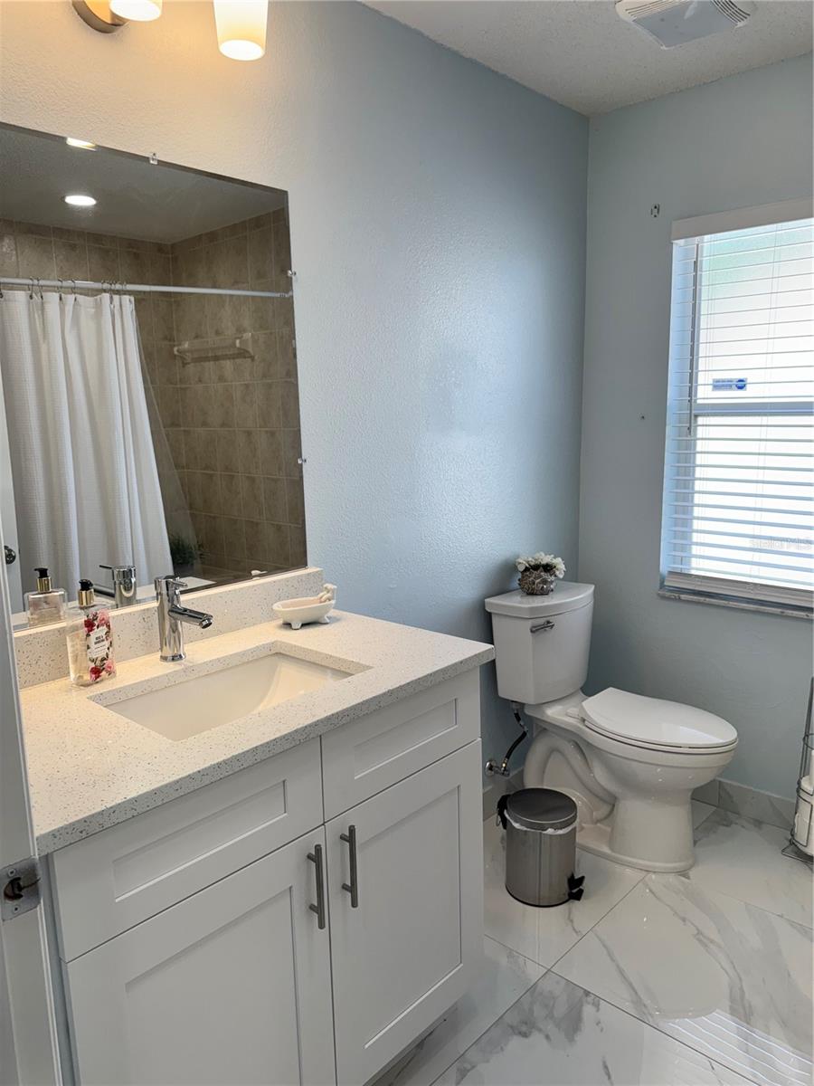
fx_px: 752
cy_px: 543
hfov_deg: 56.8
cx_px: 407
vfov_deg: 71.6
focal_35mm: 24
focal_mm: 6.76
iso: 80
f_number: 1.78
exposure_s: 1/278
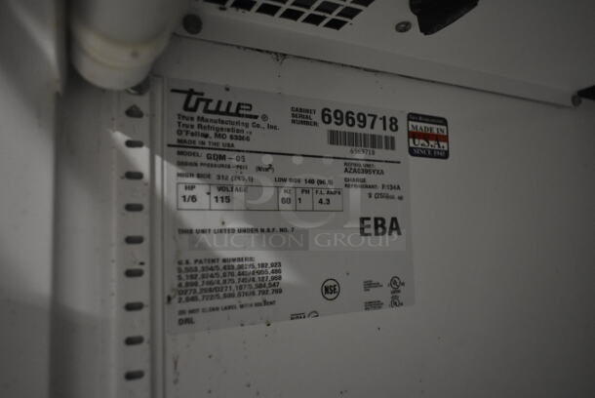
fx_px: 447
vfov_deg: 48.0
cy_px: 199
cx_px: 298
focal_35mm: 27
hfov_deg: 67.3
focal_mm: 18
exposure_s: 1/30
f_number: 3.5
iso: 2800
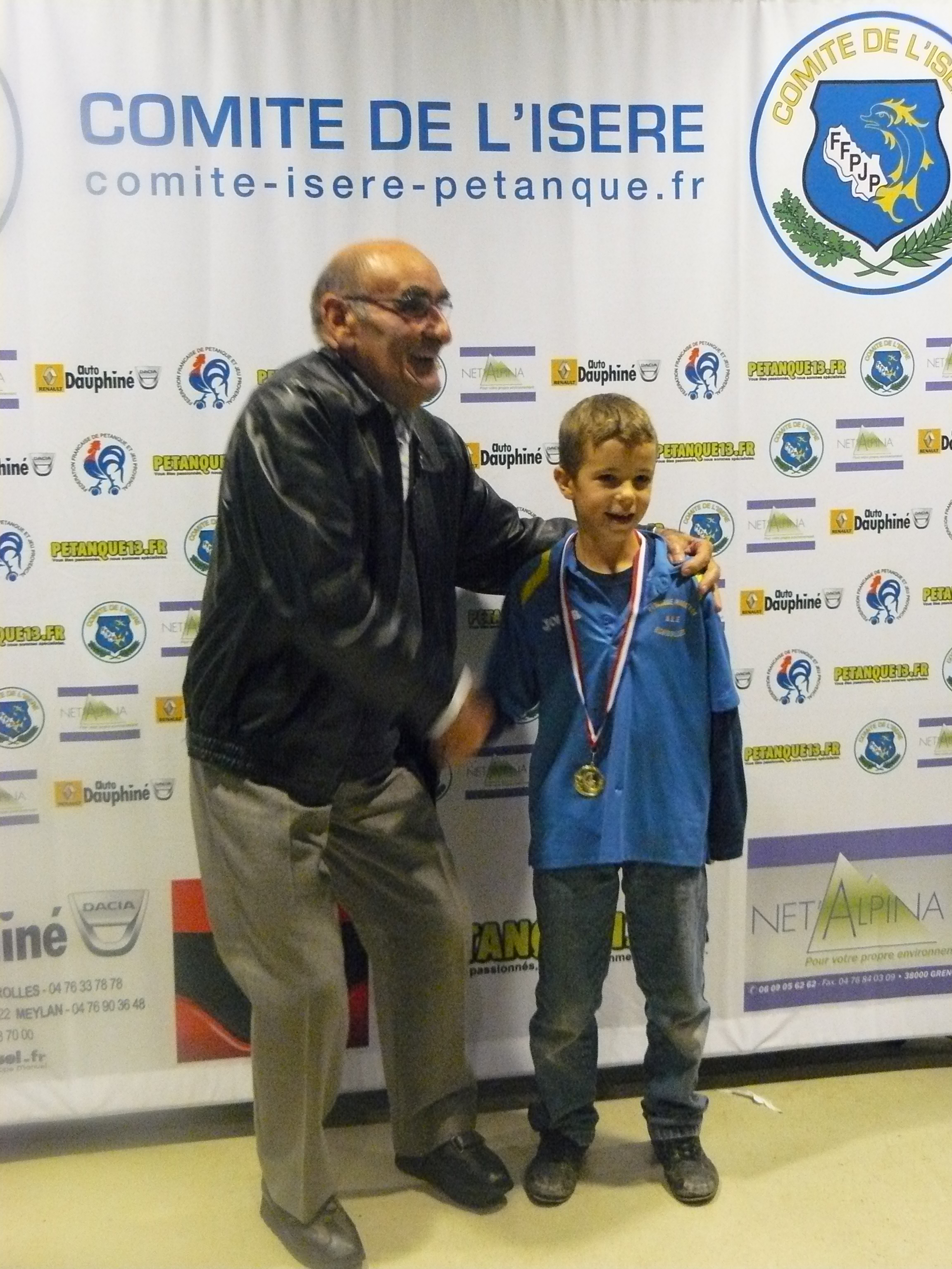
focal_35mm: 47
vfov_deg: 40.4
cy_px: 634
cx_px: 476
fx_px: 1723
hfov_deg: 30.9
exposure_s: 1/40
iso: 800
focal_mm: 7.9
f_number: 2.8
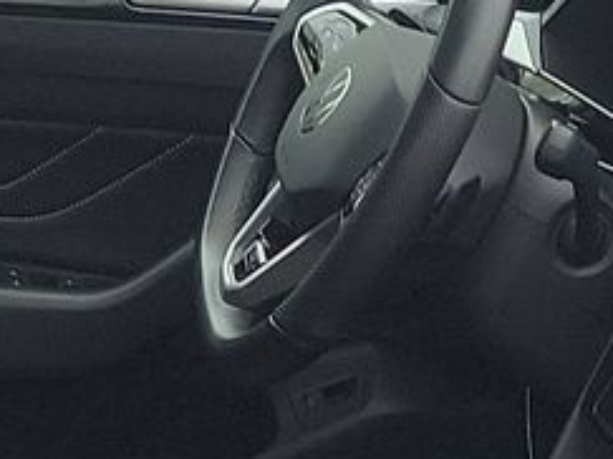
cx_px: 25
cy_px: 784
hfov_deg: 12.4
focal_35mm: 158
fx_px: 2797
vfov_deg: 9.0
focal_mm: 6.7
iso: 63
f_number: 1.8
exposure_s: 1/59
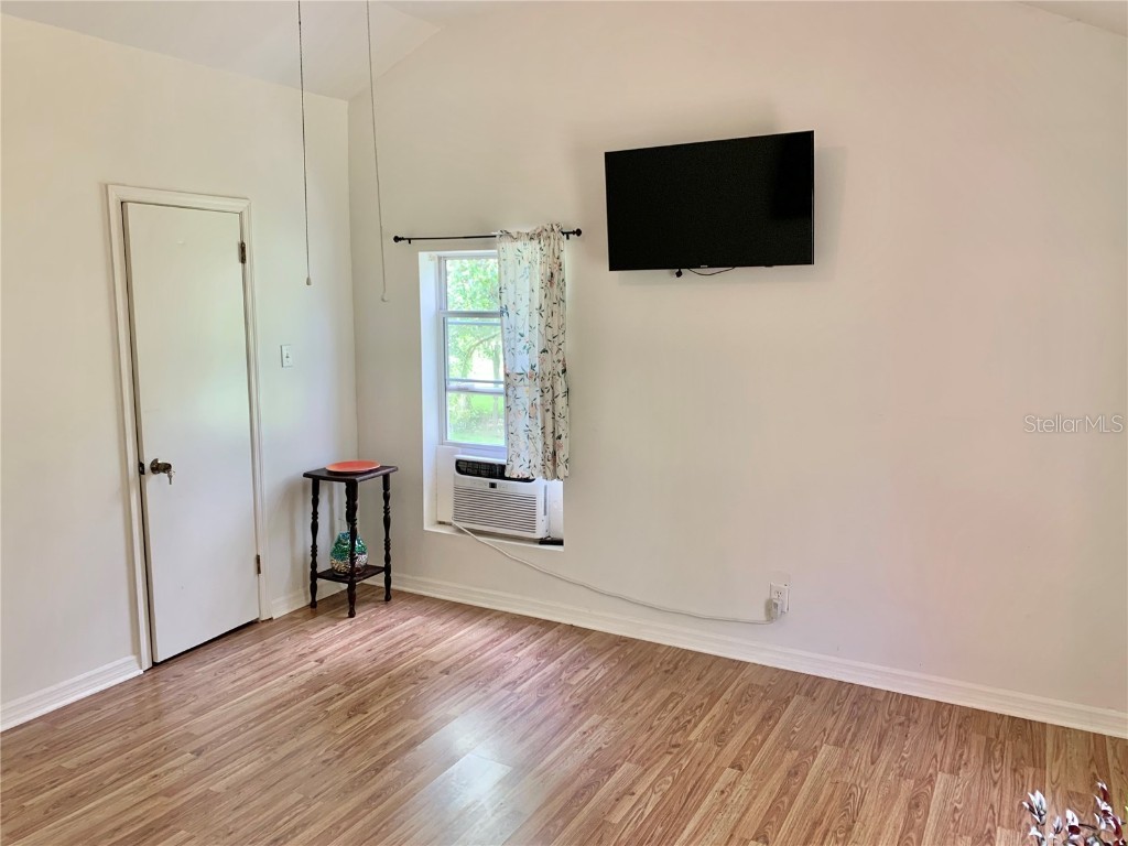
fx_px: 847
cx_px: 564
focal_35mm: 26
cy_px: 423
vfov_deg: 53.1
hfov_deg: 67.3
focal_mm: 4.25
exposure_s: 1/60
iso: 100
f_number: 1.8
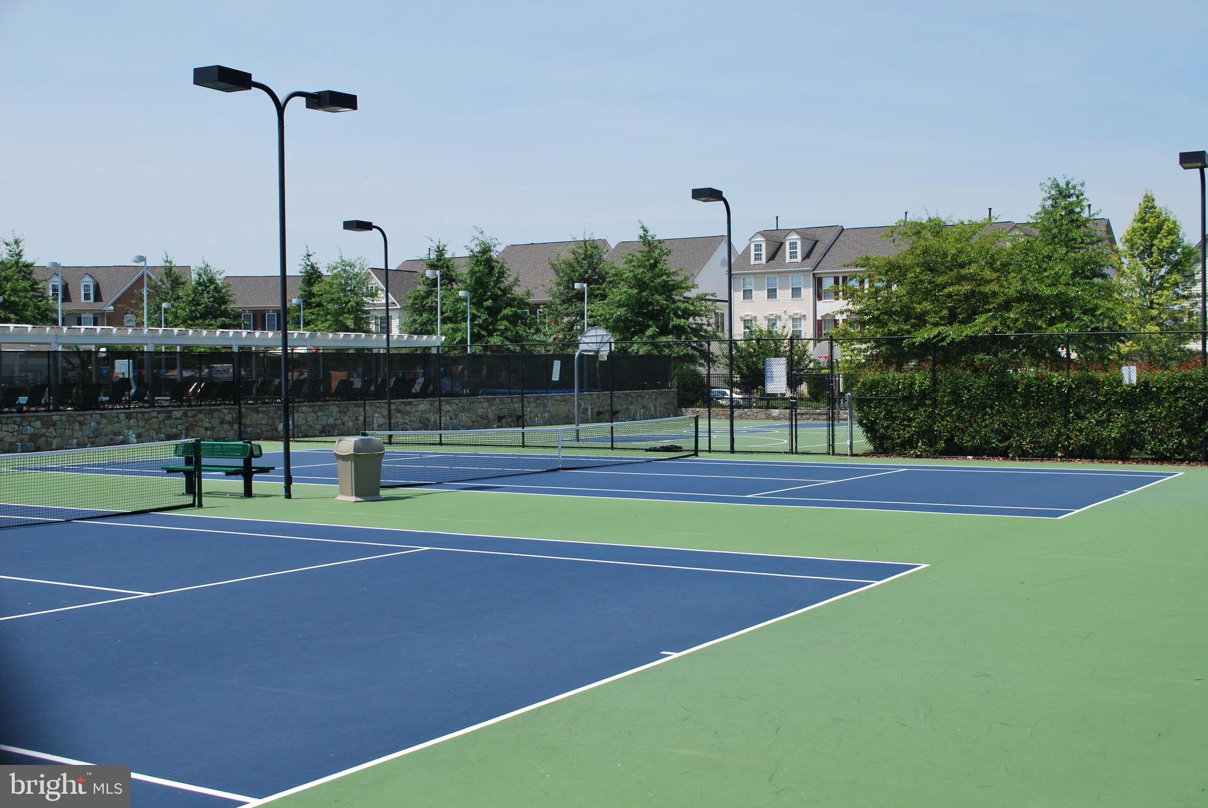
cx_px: 604
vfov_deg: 34.3
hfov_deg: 49.5
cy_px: 404
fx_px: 1310
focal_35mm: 39
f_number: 8
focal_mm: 26
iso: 100
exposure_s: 1/250
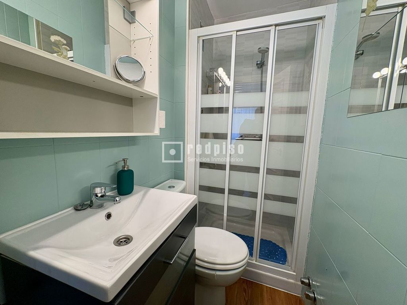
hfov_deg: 102.1
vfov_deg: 85.7
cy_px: 152
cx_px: 204
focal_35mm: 14
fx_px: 165
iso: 125
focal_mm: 2.22
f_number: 2.2
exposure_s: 1/100
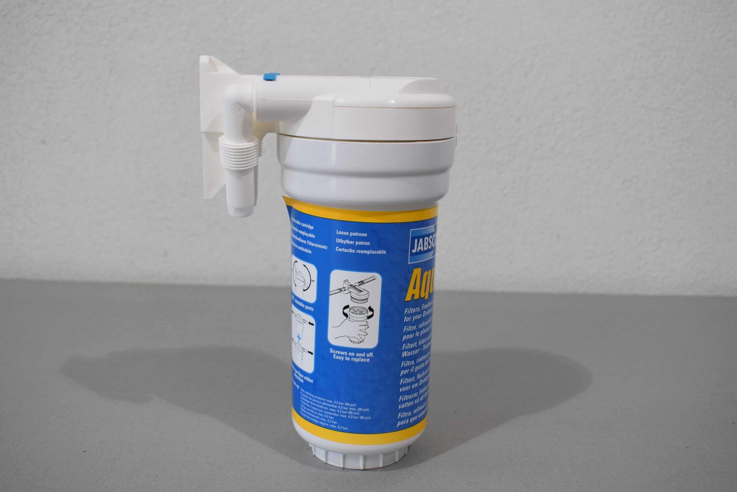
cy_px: 246
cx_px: 368
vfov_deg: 33.0
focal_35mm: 40
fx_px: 829
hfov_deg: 47.9
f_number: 5.6
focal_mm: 27
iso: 320
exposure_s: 1/125
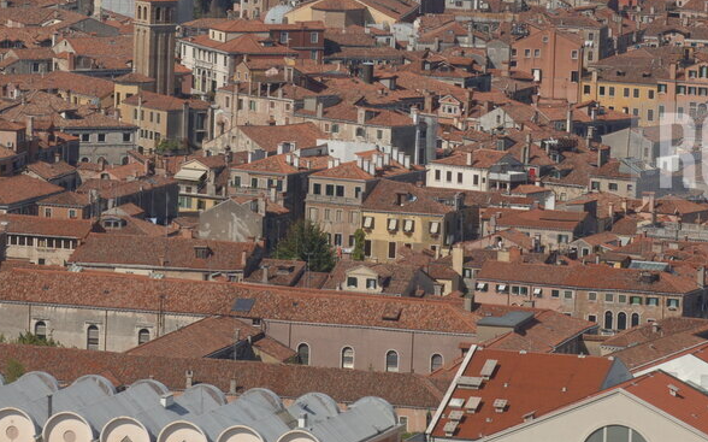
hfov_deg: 6.2
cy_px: 78
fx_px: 6519
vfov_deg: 3.9
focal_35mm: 338
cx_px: 364
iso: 200
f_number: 7.1
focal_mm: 120
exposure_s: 1/1000
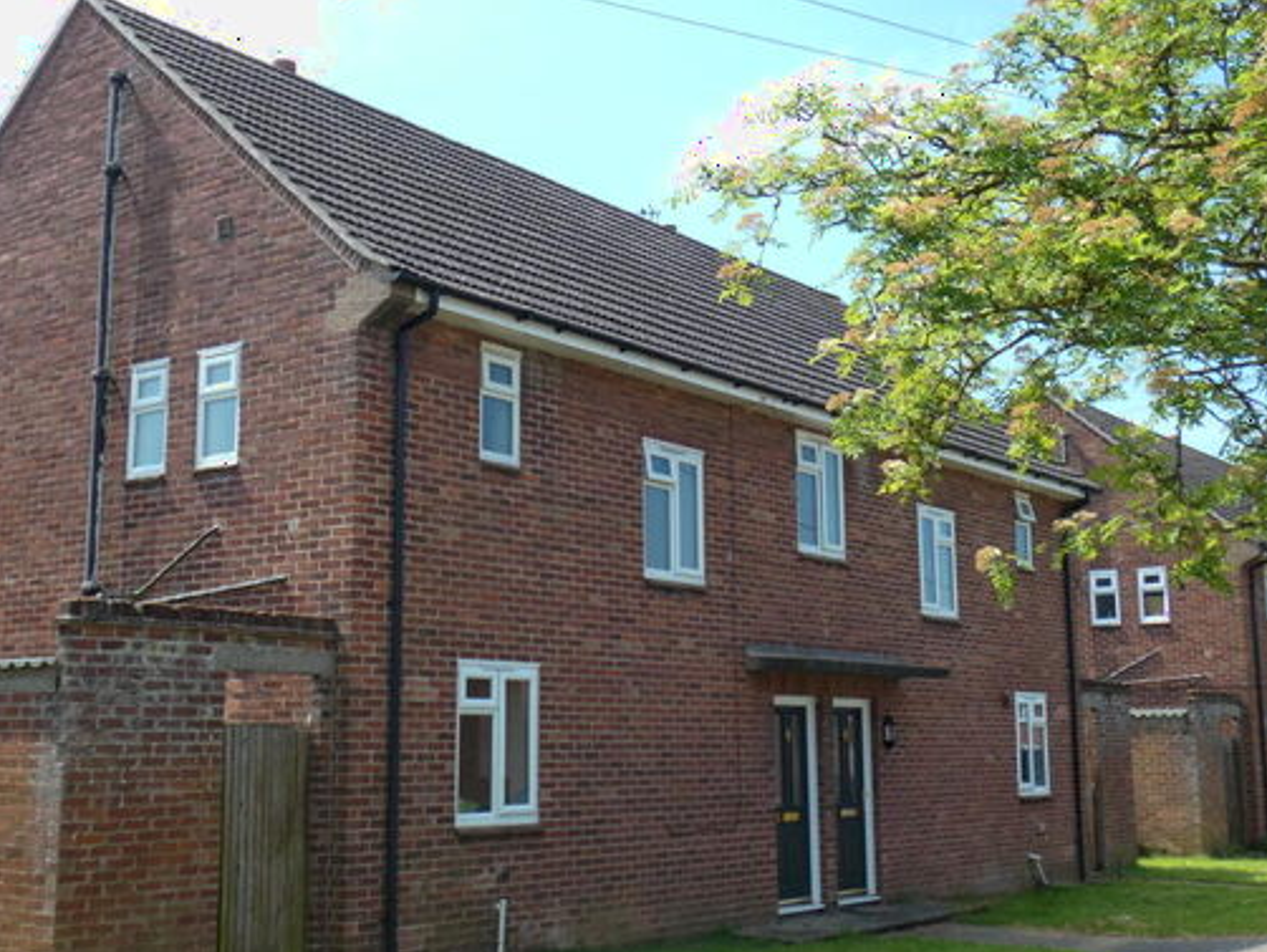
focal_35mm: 46
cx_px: 575
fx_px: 1684
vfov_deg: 31.5
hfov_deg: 41.2
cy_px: 456
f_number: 3.4
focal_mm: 6
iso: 80
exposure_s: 1/500
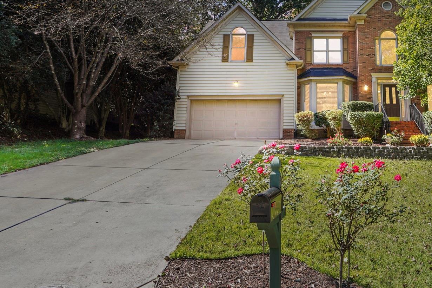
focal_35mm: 26
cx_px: 328
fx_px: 312
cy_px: 84
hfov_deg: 64.8
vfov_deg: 48.2
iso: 125
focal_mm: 16
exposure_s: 1/60
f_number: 10
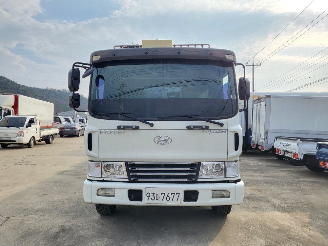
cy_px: 123
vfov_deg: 53.1
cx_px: 164
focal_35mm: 26
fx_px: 246
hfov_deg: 67.3
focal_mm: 4.25
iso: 50
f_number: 1.8
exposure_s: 1/777
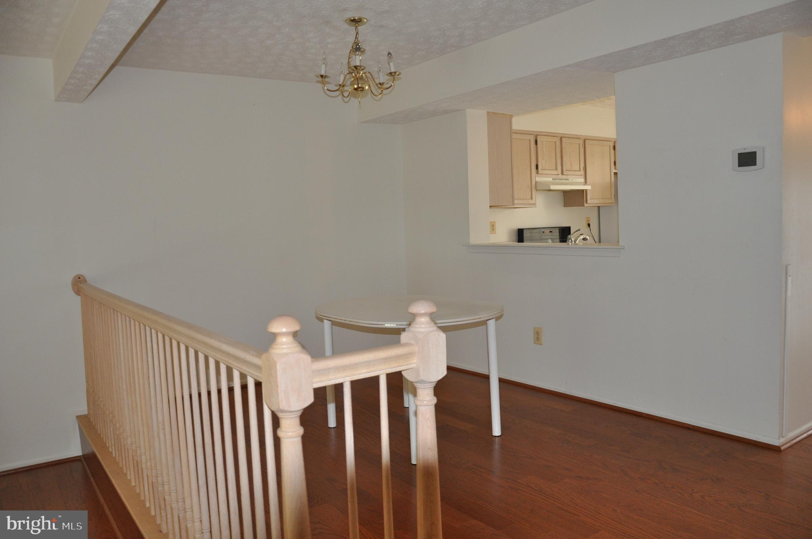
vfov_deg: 47.8
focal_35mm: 27
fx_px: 608
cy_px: 270
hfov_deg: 67.4
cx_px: 406
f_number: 3.5
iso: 800
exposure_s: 1/60
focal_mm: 18
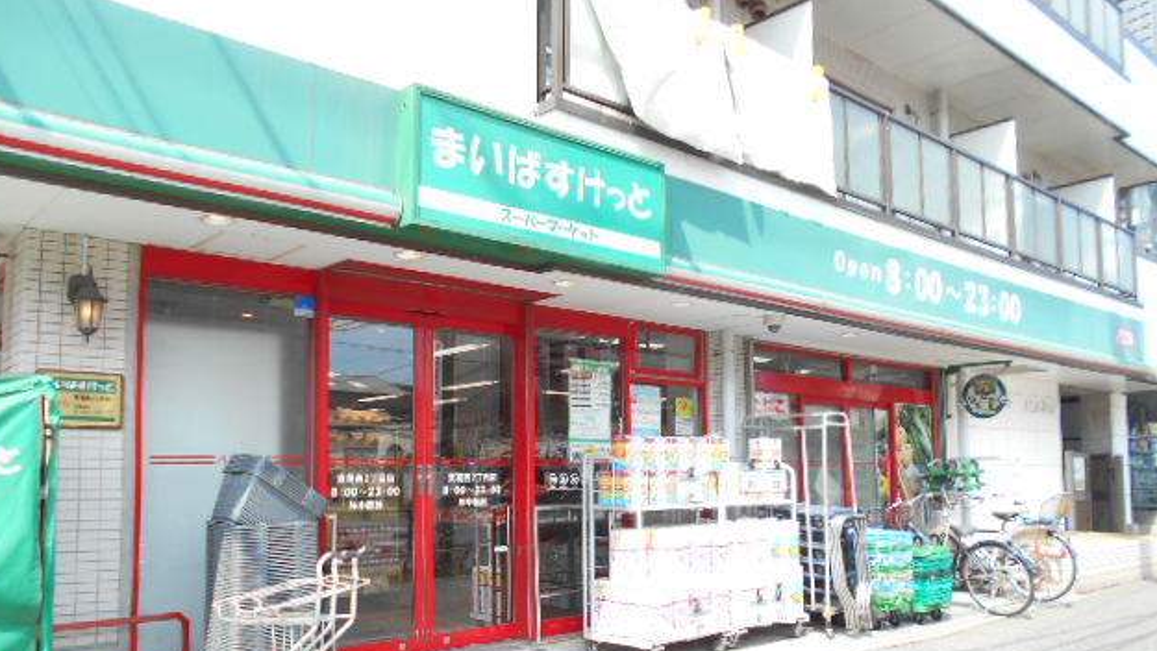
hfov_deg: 66.0
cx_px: 568
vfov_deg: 39.9
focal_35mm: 29
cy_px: 411
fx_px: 890
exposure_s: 1/200
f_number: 3.2
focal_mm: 4.6
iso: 80
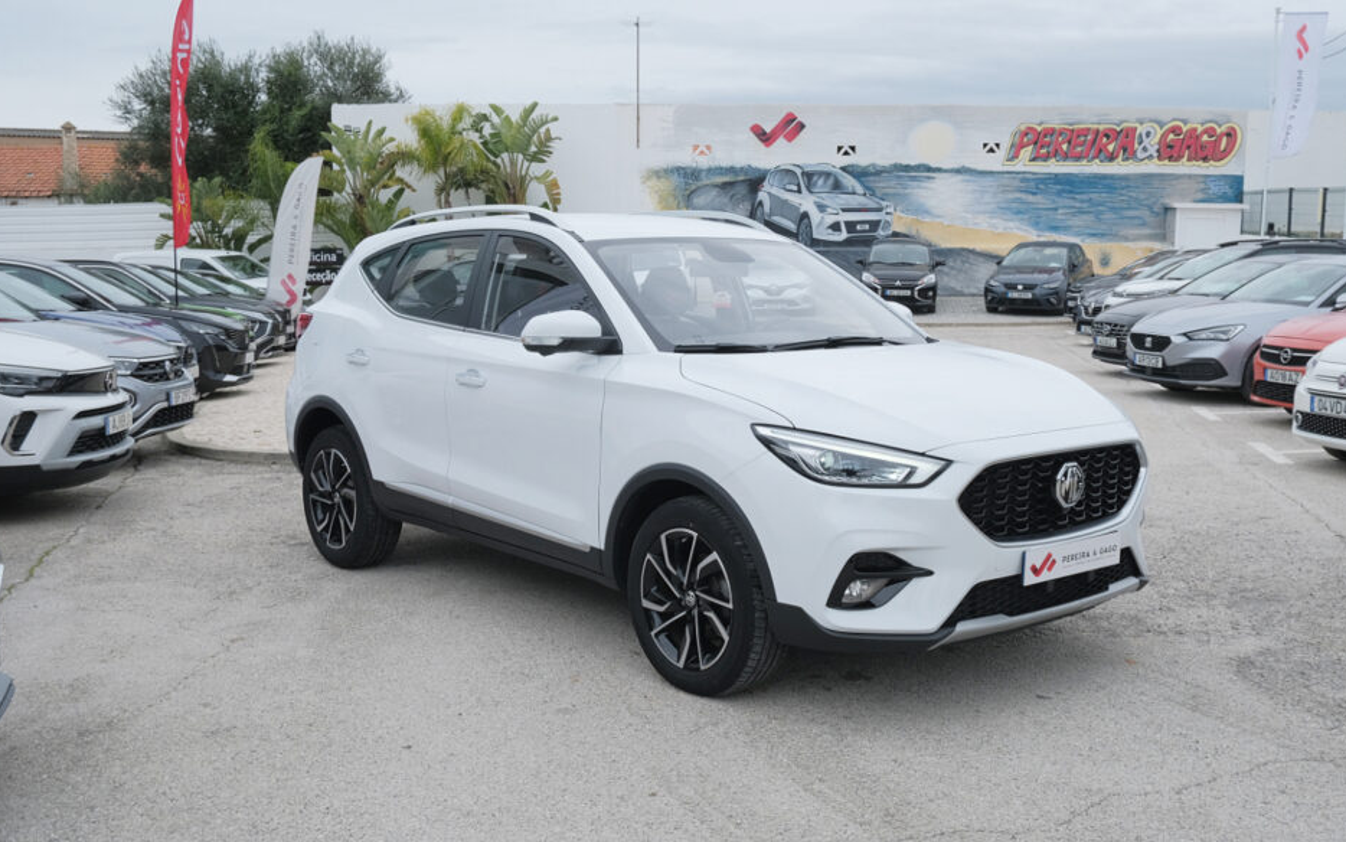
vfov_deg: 33.6
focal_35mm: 38
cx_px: 721
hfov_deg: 51.5
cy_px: 435
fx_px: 1394
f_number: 9
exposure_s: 1/250
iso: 500
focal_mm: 22.8
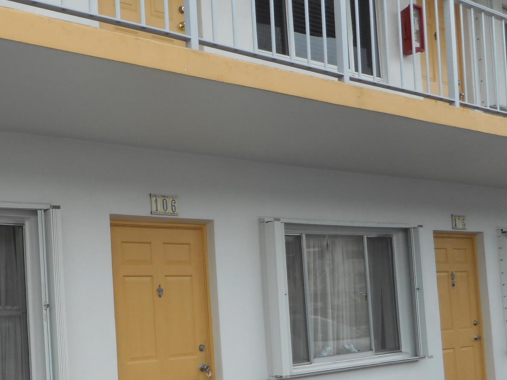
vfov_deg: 32.8
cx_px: 96
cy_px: 293
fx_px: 630
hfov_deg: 41.8
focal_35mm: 43
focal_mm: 4.5
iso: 80
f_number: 3.7
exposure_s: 1/400
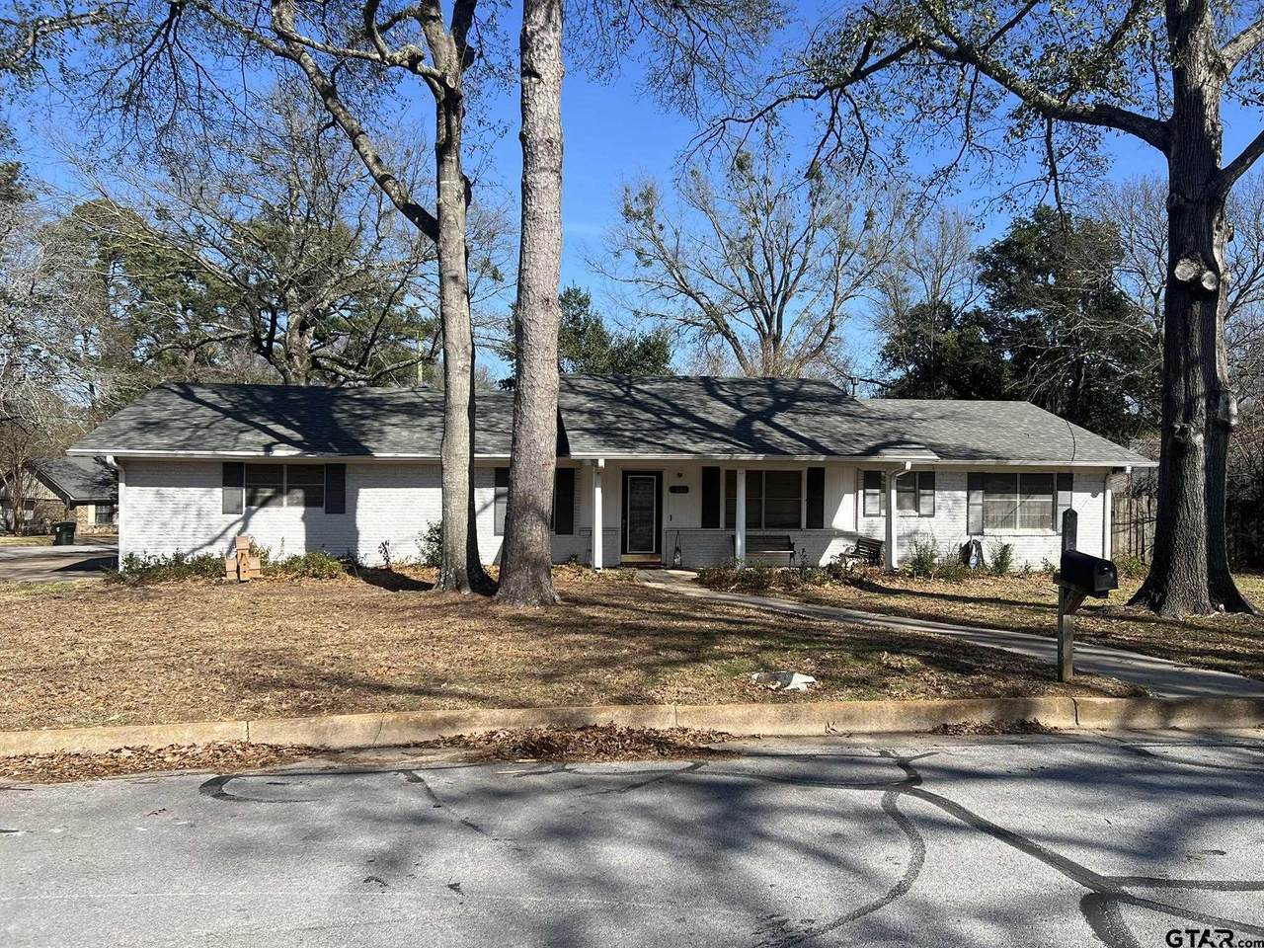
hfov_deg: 67.3
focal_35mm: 26
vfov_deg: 53.1
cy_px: 474
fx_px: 949
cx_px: 632
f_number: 1.5
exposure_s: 1/3356
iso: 50
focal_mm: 5.7
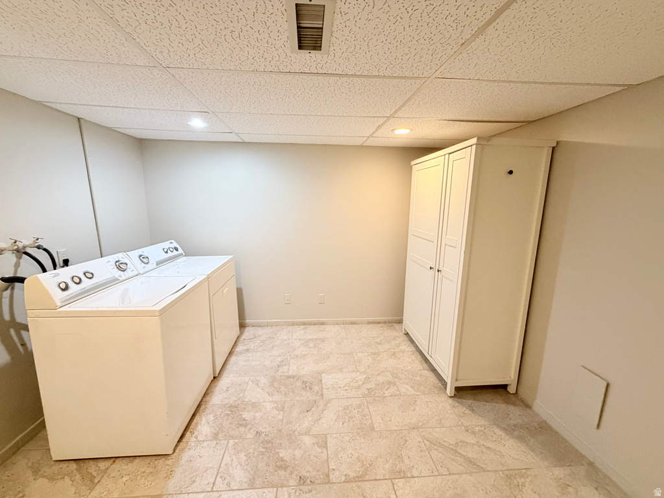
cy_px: 249
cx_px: 332
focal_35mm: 14
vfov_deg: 85.7
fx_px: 269
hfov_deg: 102.1
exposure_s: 1/60
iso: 320
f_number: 2.2
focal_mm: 2.22
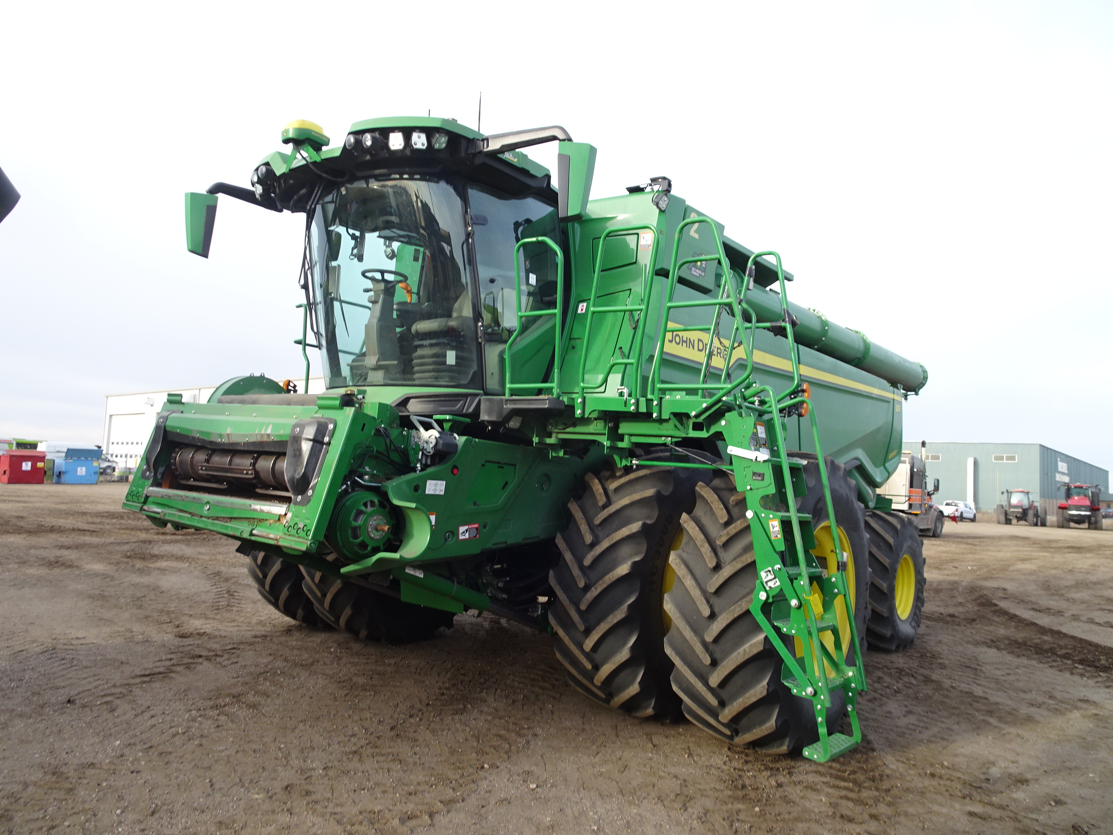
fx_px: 772
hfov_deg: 71.6
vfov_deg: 56.8
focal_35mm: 24
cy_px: 418
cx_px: 556
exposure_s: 1/160
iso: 80
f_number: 3.5
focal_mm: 4.1
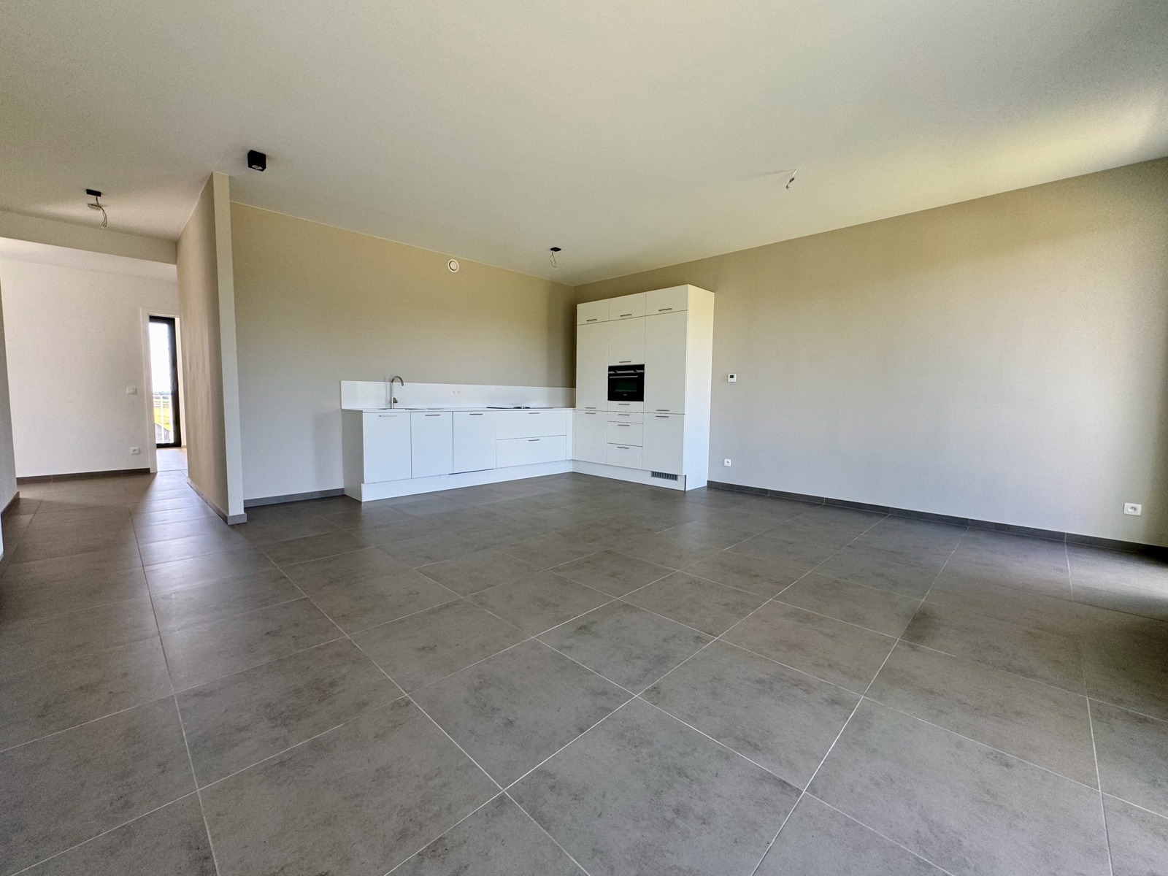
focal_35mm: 14
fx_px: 472
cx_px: 584
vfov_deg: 85.7
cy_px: 438
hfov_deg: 102.1
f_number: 2.2
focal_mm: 2.22
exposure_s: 1/99
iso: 80
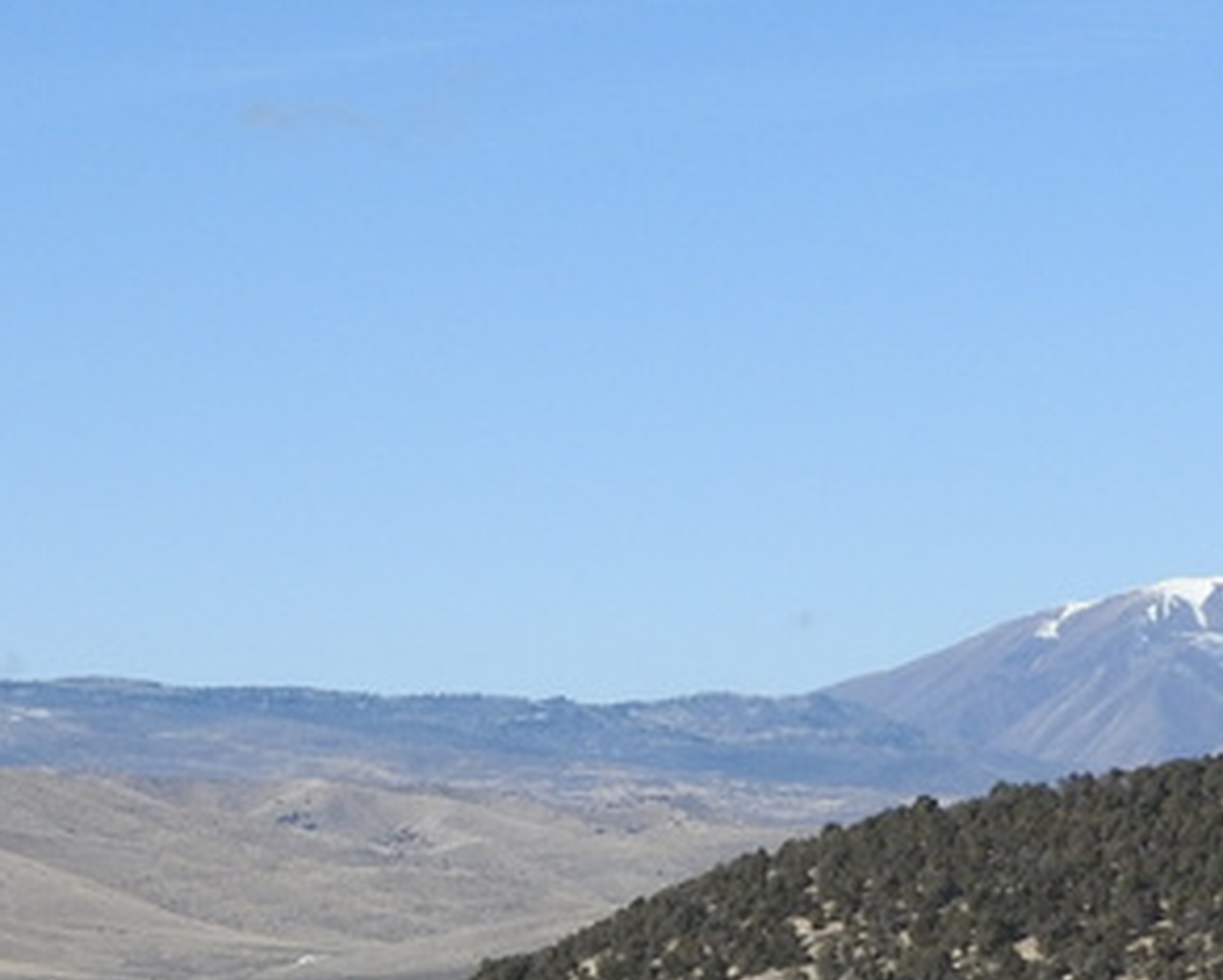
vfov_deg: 8.2
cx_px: 147
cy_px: 712
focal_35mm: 188
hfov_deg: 10.2
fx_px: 6809
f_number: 4
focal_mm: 9.9
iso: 100
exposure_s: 1/1600
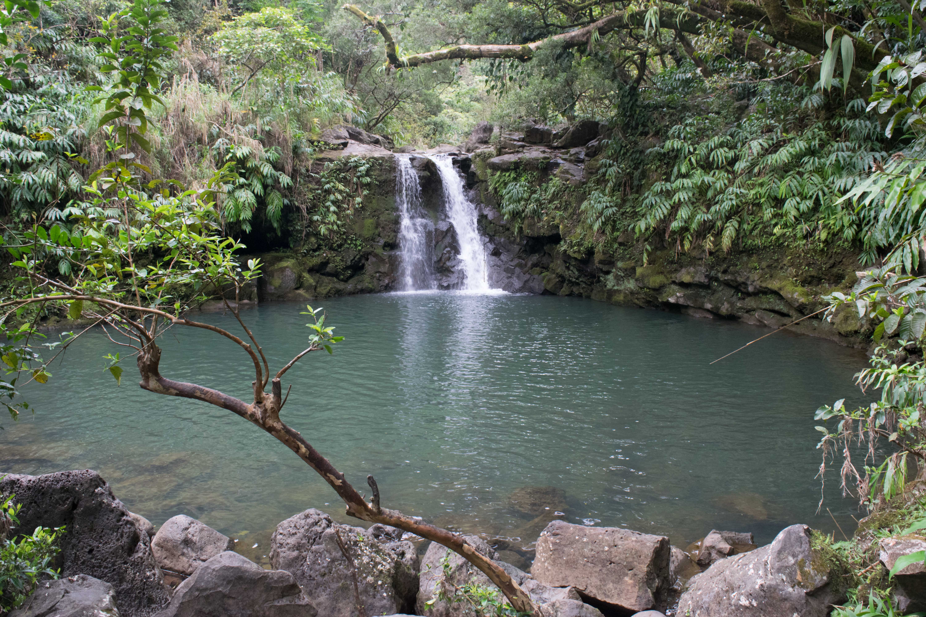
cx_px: 463
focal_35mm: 27
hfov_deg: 67.4
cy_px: 308
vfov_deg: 47.9
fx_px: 694
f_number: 8
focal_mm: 18
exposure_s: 1/60
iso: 1000
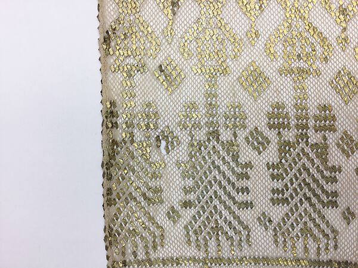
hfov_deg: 58.4
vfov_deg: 45.4
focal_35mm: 31
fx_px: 321
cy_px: 134
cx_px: 179
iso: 32
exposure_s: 1/60
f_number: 2.4
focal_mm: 3.3
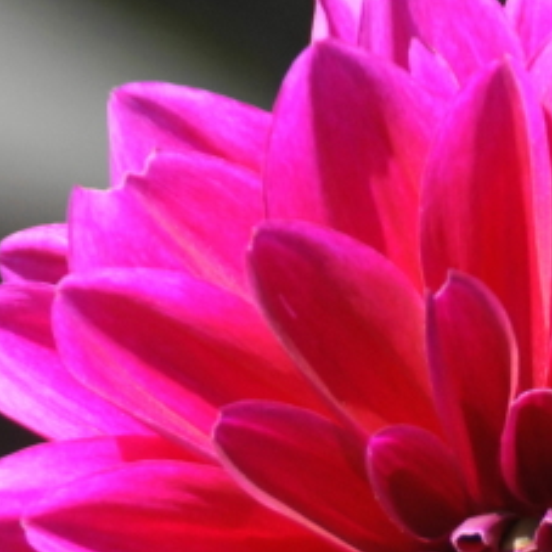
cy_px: 652
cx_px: 627
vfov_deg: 2.4
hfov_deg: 2.4
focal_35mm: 730
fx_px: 13170
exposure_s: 1/200
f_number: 5.6
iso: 250
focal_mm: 130
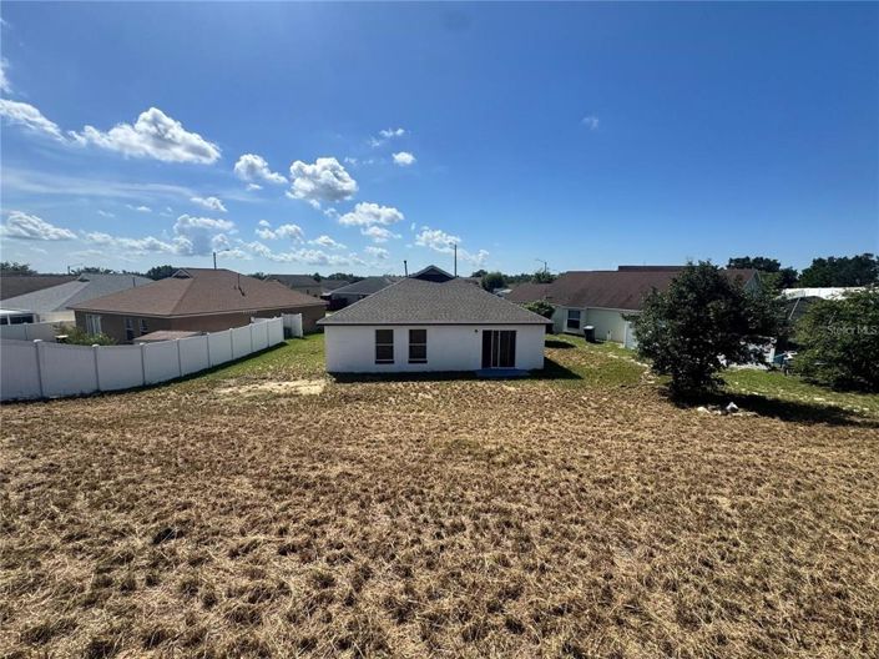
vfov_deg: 85.6
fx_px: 355
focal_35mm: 14
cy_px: 330
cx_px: 440
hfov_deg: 102.1
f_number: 2.2
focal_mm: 2.22
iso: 50
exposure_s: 1/2874
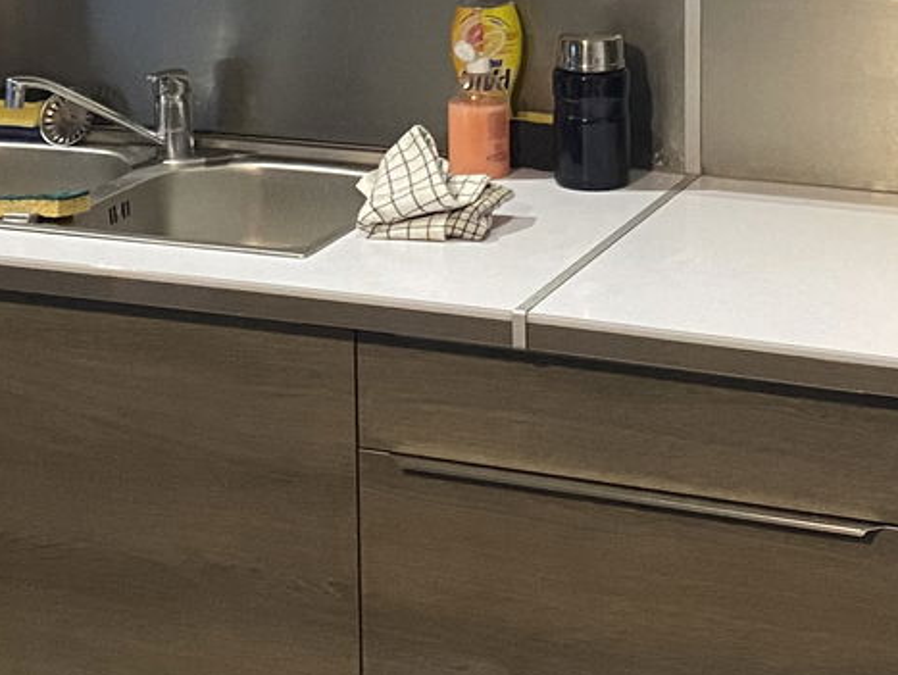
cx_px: 425
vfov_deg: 15.9
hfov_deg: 22.0
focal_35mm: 89
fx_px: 2311
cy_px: -144
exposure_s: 1/33
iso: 320
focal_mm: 4.25
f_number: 1.8
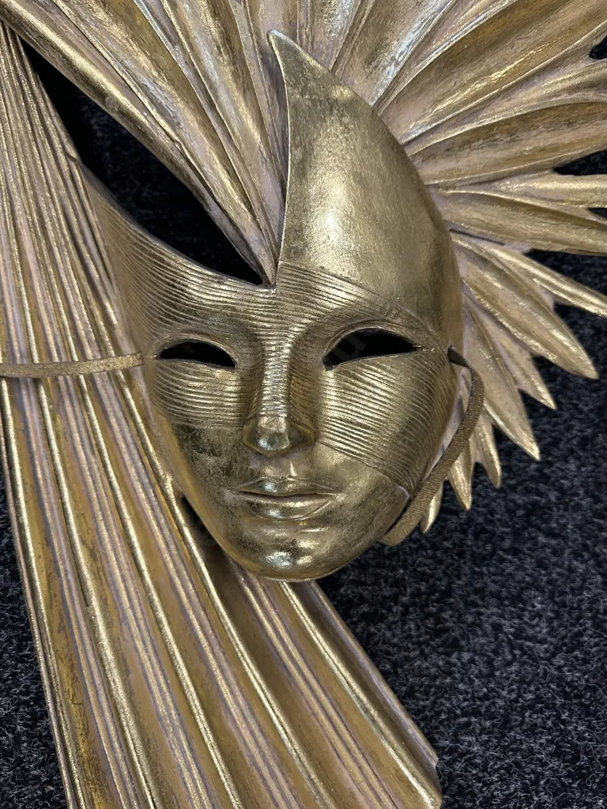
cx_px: 304
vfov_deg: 71.6
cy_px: 404
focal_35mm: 24
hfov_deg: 56.8
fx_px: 561
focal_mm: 6.86
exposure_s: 1/50
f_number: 1.78
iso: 160
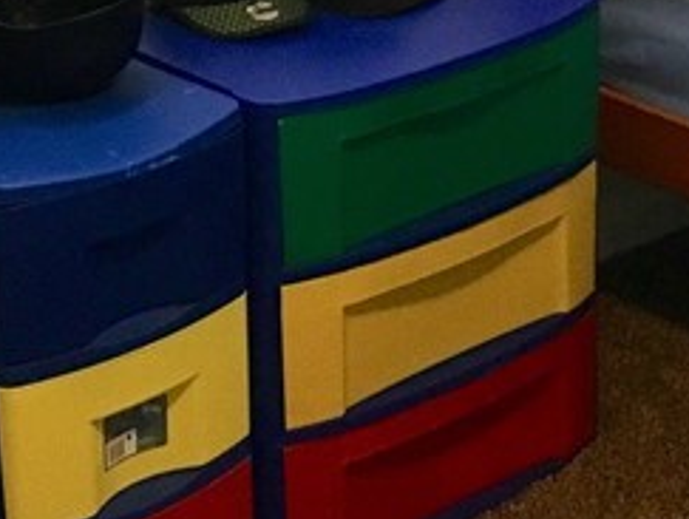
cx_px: 527
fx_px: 2432
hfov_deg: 16.0
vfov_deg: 11.7
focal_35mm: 122
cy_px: -247
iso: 200
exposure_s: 1/24
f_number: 2.2
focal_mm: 4.15
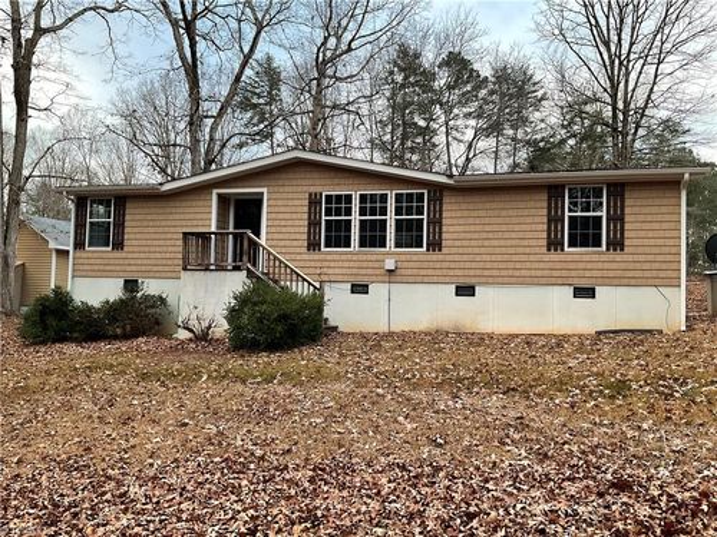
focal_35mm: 29
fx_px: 601
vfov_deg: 48.2
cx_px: 358
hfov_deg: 61.7
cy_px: 268
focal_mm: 3
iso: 64
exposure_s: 1/93
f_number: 1.8
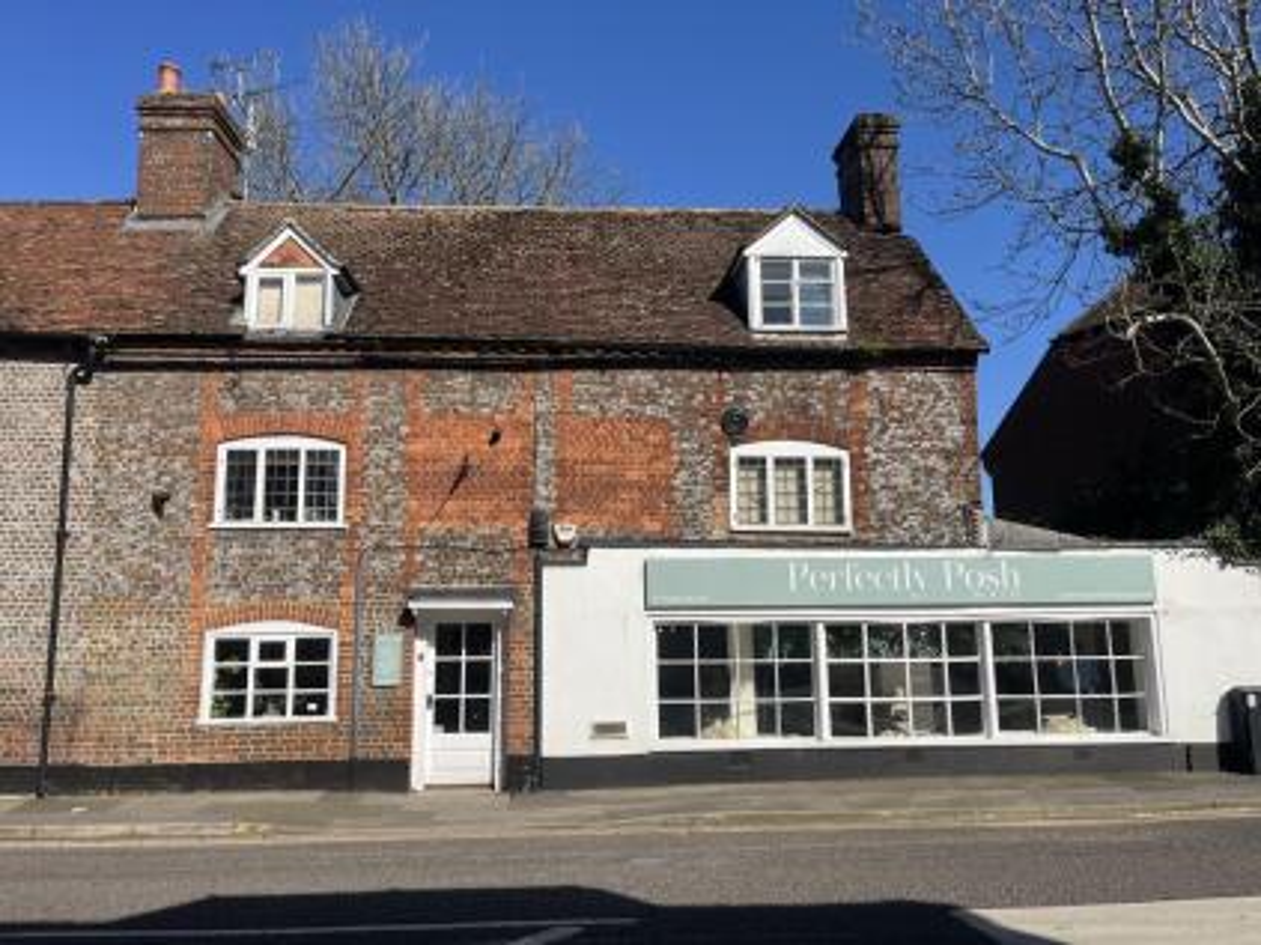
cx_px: 630
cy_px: 472
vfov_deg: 53.0
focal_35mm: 26
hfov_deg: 67.3
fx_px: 947
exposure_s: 1/4651
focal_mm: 5.1
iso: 50
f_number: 1.6
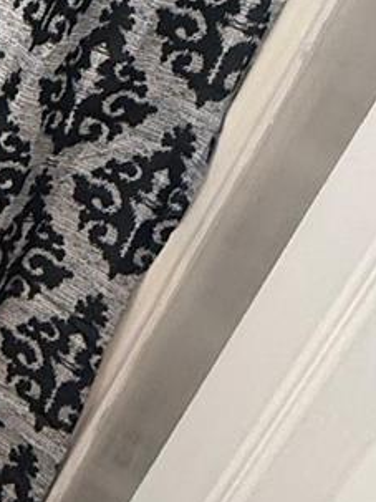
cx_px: -469
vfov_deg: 25.0
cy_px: -86
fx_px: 1029
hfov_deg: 14.9
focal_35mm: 71
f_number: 2.2
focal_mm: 2.22
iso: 500
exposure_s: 1/60
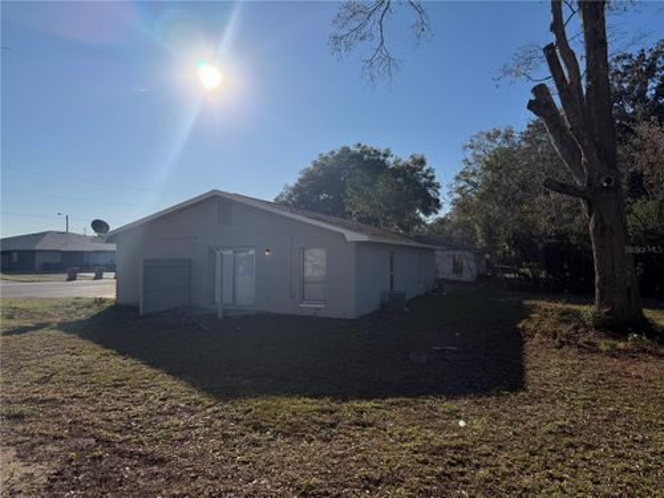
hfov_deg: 71.6
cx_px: 332
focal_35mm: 24
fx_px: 460
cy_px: 249
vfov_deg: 56.8
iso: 100
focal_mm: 6.76
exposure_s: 1/9091
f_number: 1.78
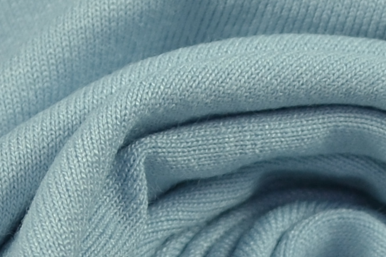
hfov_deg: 6.8
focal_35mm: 302
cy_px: 246
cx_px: 284
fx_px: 3243
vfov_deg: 4.5
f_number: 6.3
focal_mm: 29
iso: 100
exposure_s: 1/40
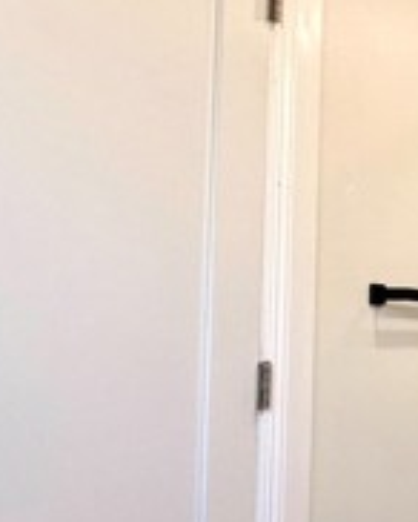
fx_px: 741
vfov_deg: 38.6
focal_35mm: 48
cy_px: 310
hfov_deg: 18.7
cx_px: 850
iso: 200
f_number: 2.2
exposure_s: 1/120
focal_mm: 2.22
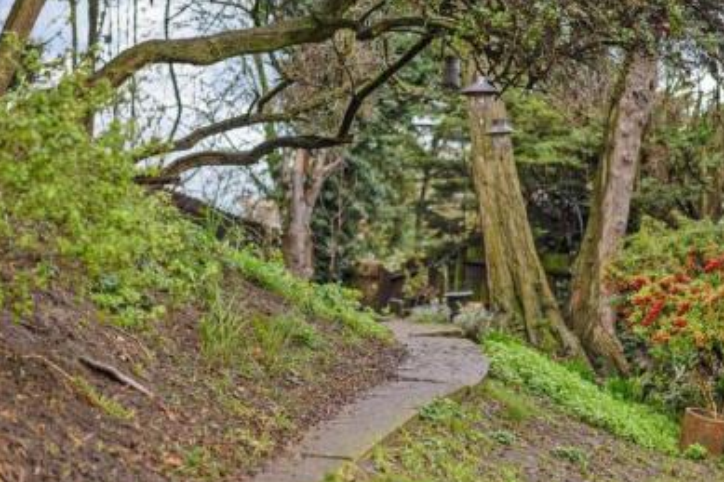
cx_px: 476
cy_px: 226
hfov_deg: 33.7
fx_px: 1186
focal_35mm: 59
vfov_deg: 23.0
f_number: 1.4
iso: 200
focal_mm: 35
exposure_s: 1/640
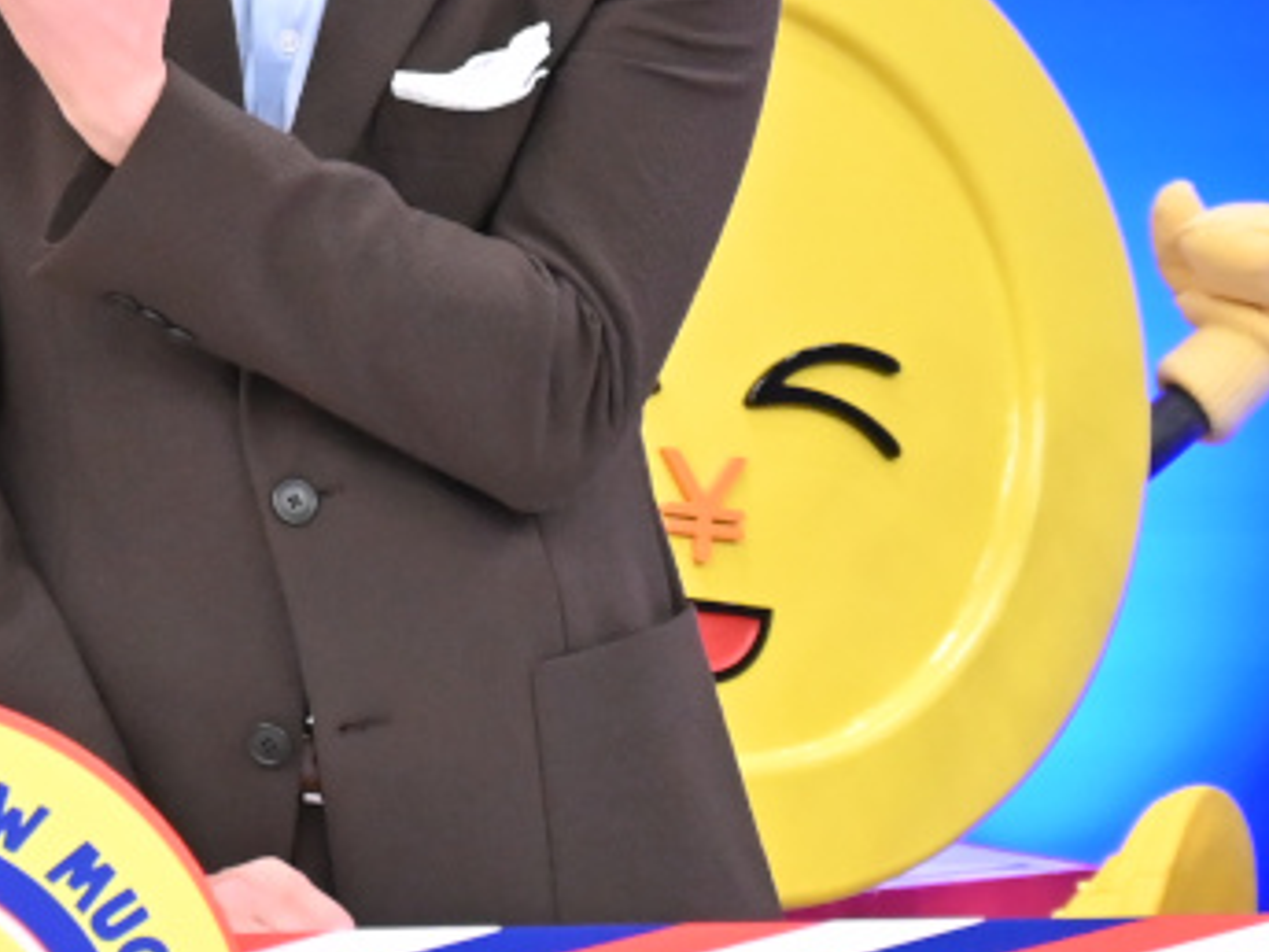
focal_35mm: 487
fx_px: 17853
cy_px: -118
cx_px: -694
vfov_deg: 3.1
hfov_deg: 4.0
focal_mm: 97
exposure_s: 1/200
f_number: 6.3
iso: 3200
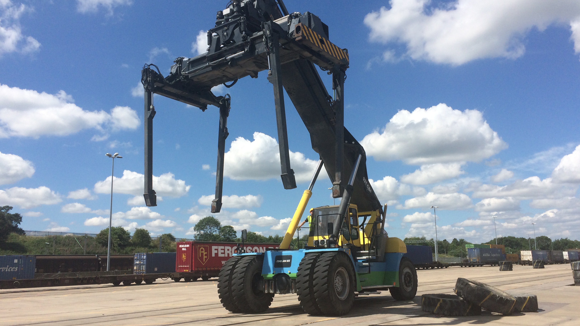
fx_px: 492
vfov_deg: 36.7
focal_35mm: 32
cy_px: 173
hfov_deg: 61.0
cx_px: 291
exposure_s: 1/3425
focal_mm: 4.15
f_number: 2.2
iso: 32
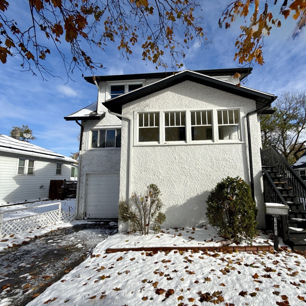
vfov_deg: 84.0
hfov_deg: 83.1
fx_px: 170
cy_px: 156
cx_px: 182
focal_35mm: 17
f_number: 2.2
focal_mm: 2.22
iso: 50
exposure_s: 1/3125
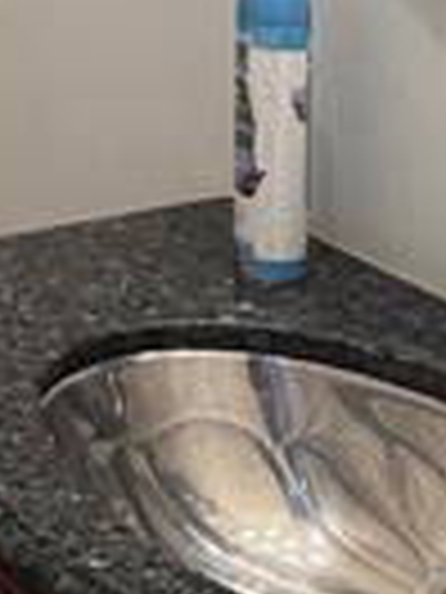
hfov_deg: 12.7
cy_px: -315
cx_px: -266
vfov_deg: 16.4
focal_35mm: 109
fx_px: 1873
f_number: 1.78
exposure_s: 1/120
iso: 100
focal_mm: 6.76
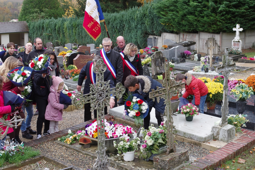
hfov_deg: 38.2
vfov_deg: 25.9
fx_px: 368
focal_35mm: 52
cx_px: 128
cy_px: 85
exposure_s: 1/60
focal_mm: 35
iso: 200
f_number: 6.3
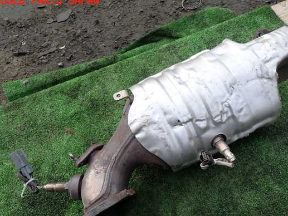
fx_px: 241
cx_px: 165
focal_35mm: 29
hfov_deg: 61.4
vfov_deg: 48.2
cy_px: 119
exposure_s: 1/160
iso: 100
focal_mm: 4.5
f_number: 2.8
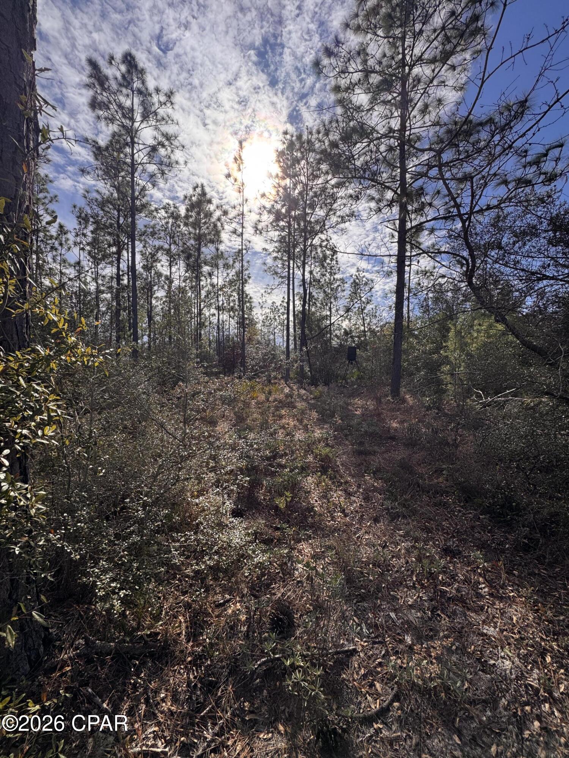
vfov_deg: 102.1
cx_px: 284
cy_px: 379
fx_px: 307
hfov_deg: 85.7
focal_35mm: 14
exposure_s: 1/1832
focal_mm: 2.22
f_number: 2.2
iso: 50
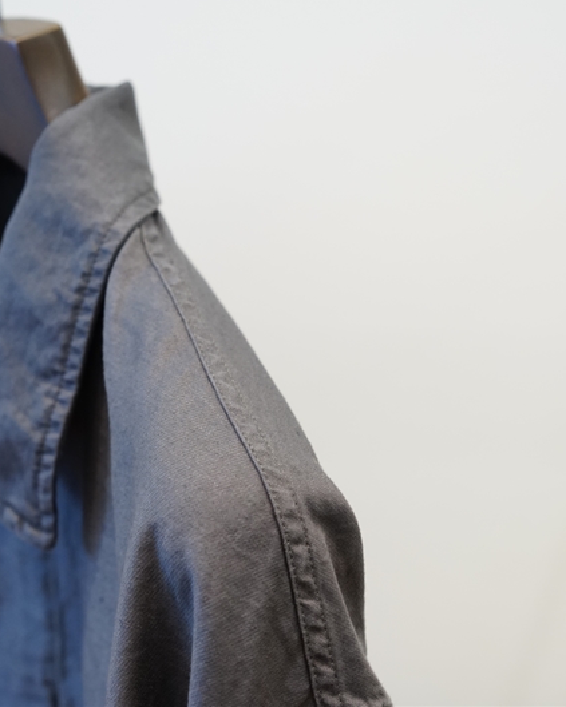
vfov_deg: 24.4
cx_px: 285
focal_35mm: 78
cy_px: 352
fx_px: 1634
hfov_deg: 19.7
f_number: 4
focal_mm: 55
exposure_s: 1/60
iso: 1000
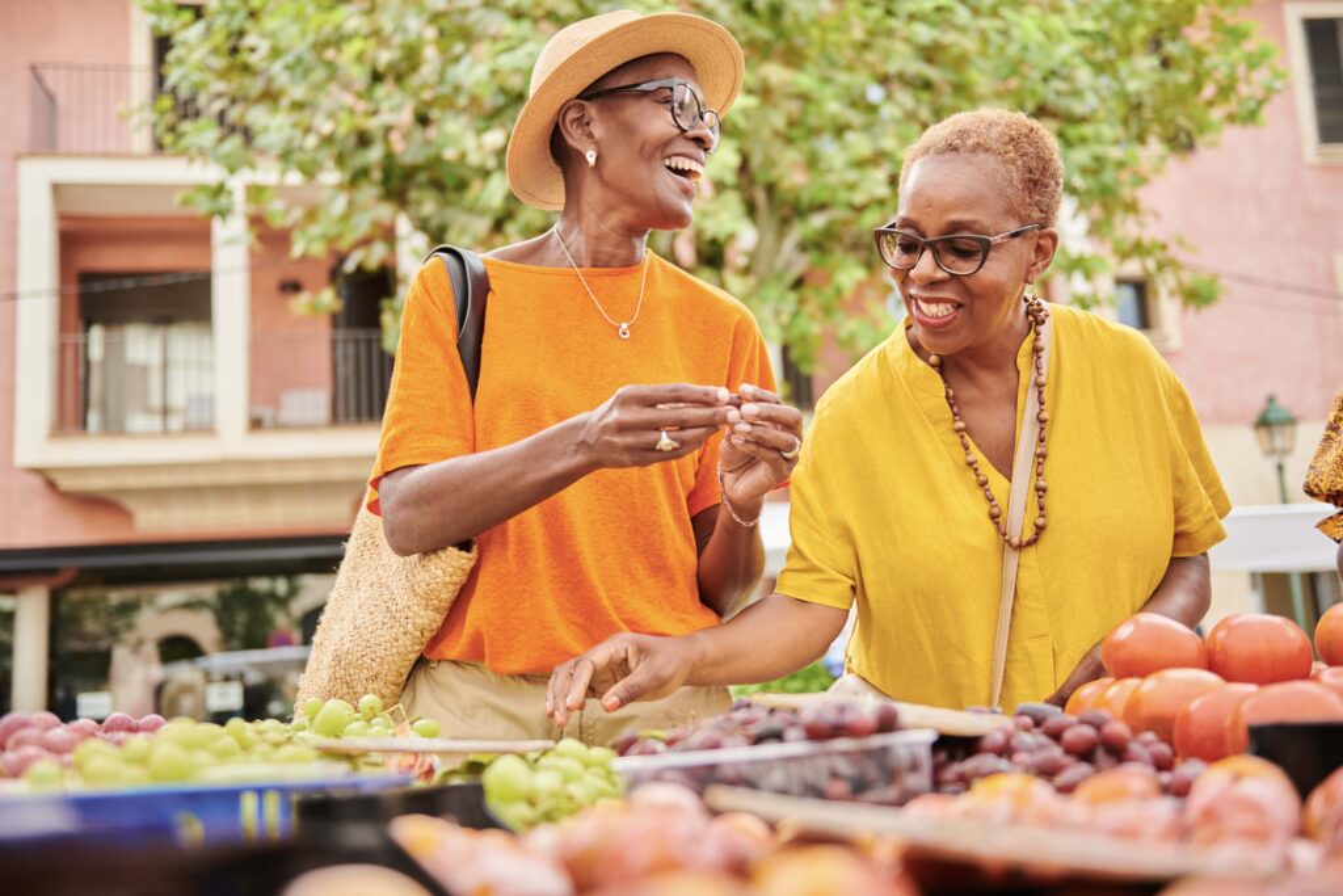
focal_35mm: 38
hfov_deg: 50.7
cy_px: 448
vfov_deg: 35.1
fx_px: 1418
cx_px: 672
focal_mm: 38
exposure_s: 1/500
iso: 800
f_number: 2.8
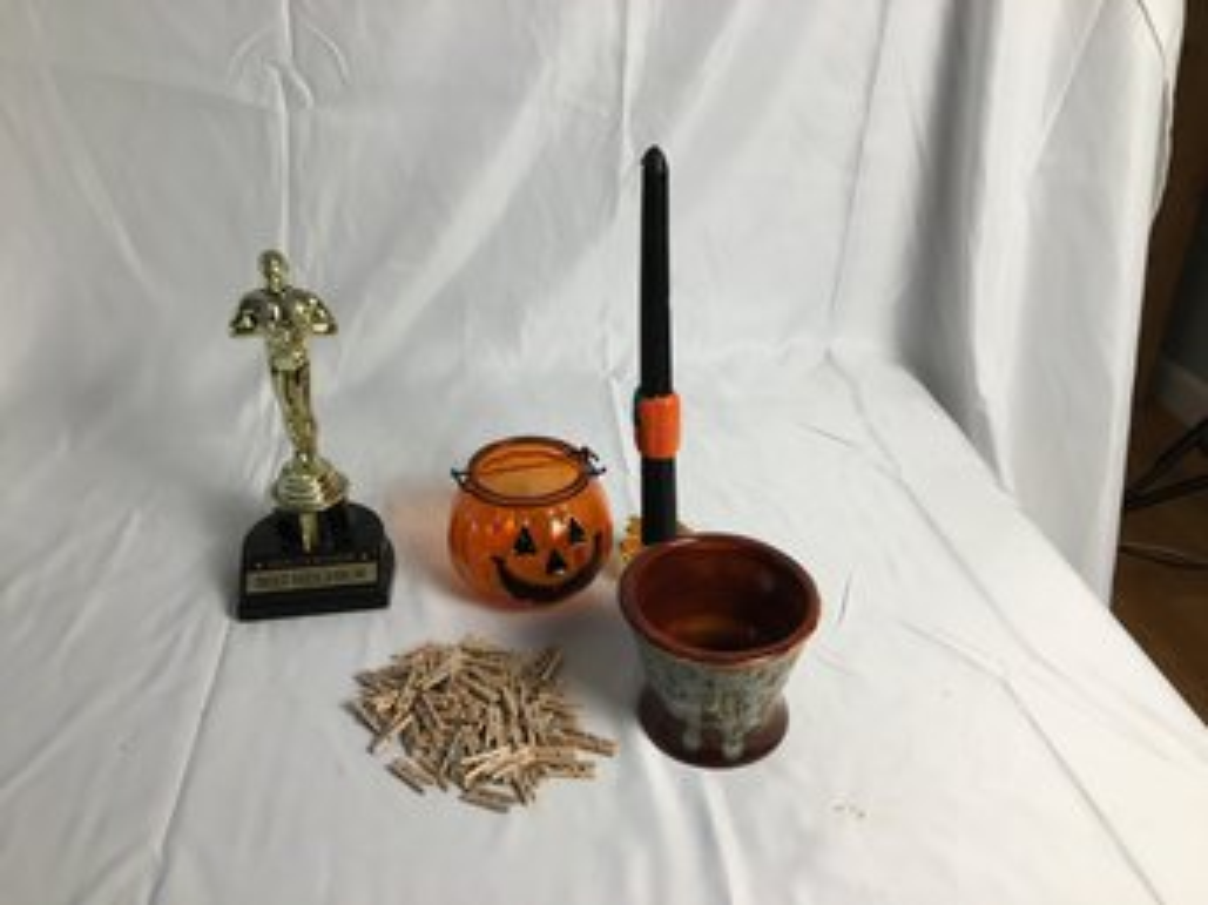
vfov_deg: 48.2
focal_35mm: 29
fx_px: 1012
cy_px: 452
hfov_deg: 61.7
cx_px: 604
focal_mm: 4.15
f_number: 2.2
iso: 32
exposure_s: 1/30
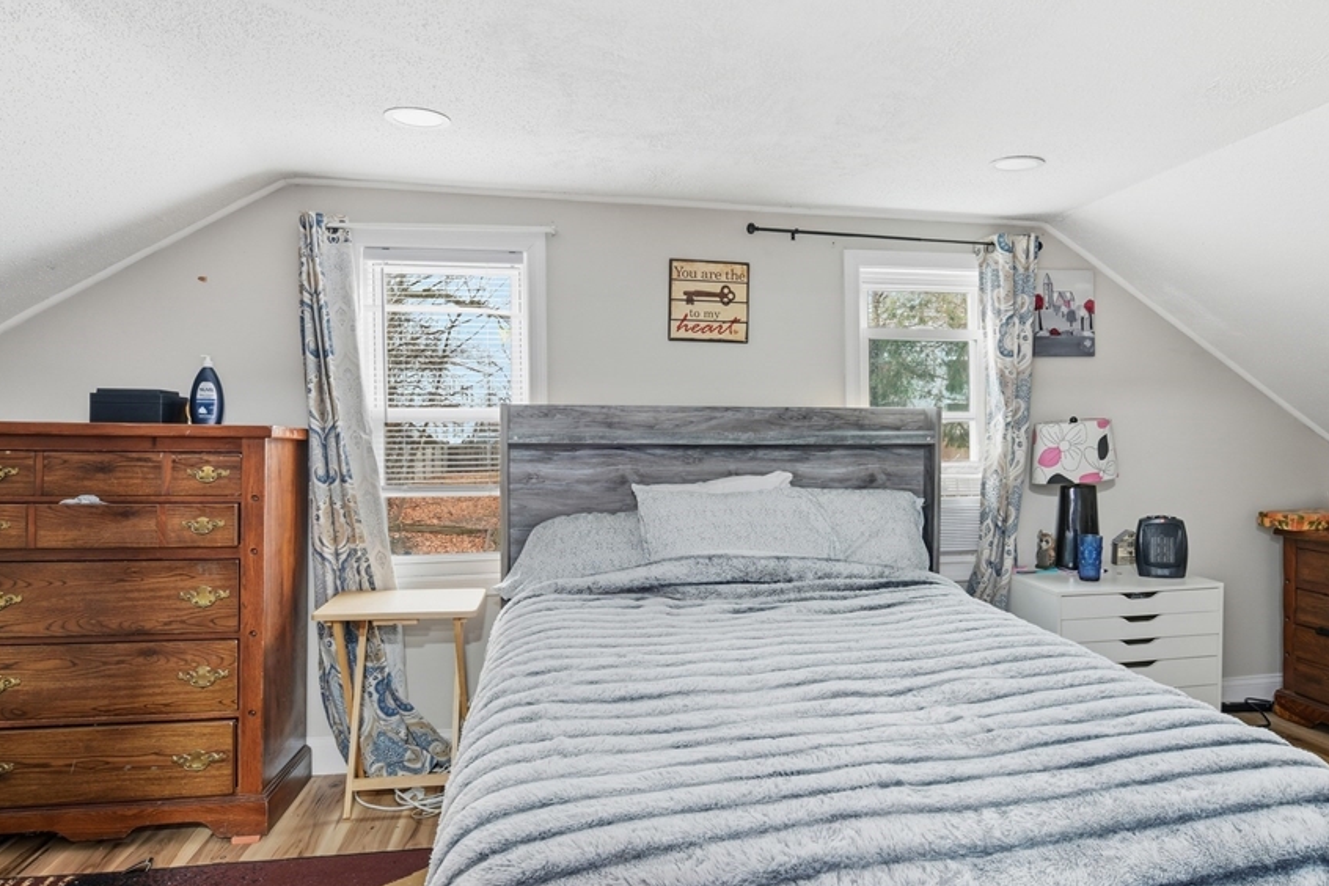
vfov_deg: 55.1
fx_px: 849
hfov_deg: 75.8
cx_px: 740
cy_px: 444
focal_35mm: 23
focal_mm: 19
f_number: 9
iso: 400
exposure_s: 1/40
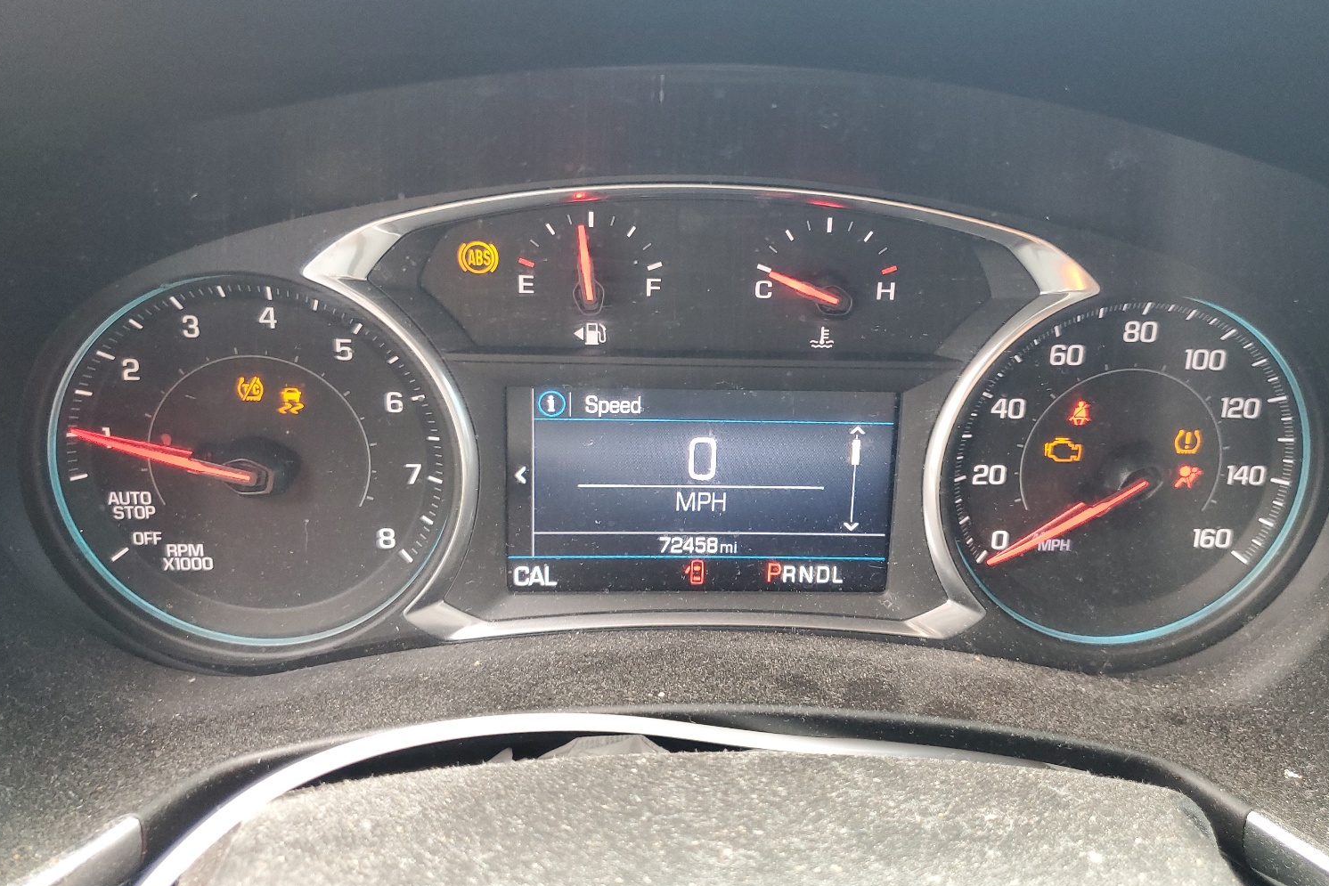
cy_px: 385
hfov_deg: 63.6
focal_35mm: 29
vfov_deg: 44.9
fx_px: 1071
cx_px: 700
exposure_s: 1/60.2
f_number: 1.5
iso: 131
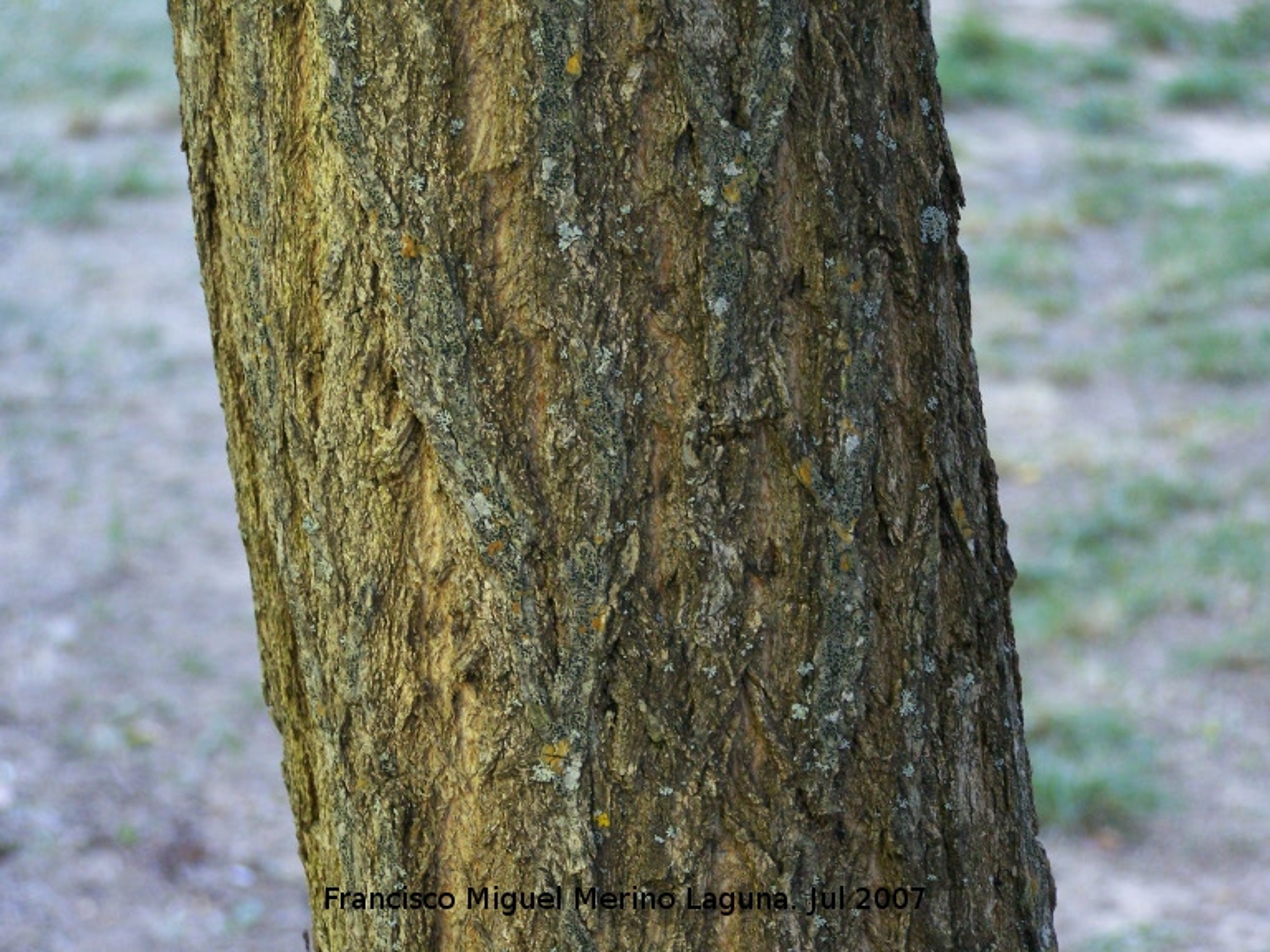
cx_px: 635
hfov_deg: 15.4
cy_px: 476
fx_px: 4696
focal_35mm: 128
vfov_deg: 11.6
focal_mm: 21.2
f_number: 3.3
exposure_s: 1/40
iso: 160
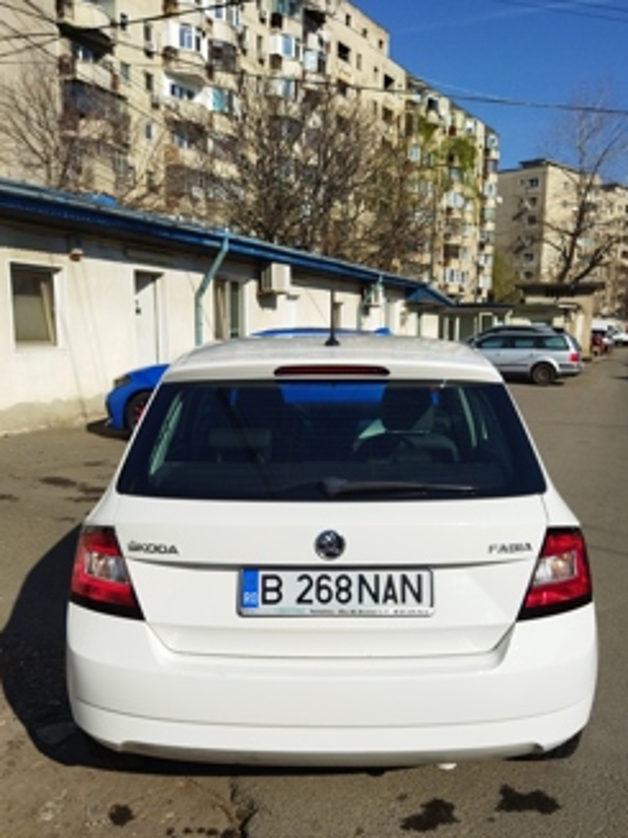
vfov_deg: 55.2
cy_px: 469
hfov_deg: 42.9
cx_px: 331
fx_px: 799
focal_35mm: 33
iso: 103
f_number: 1.79
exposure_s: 1/5229
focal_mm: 4.71
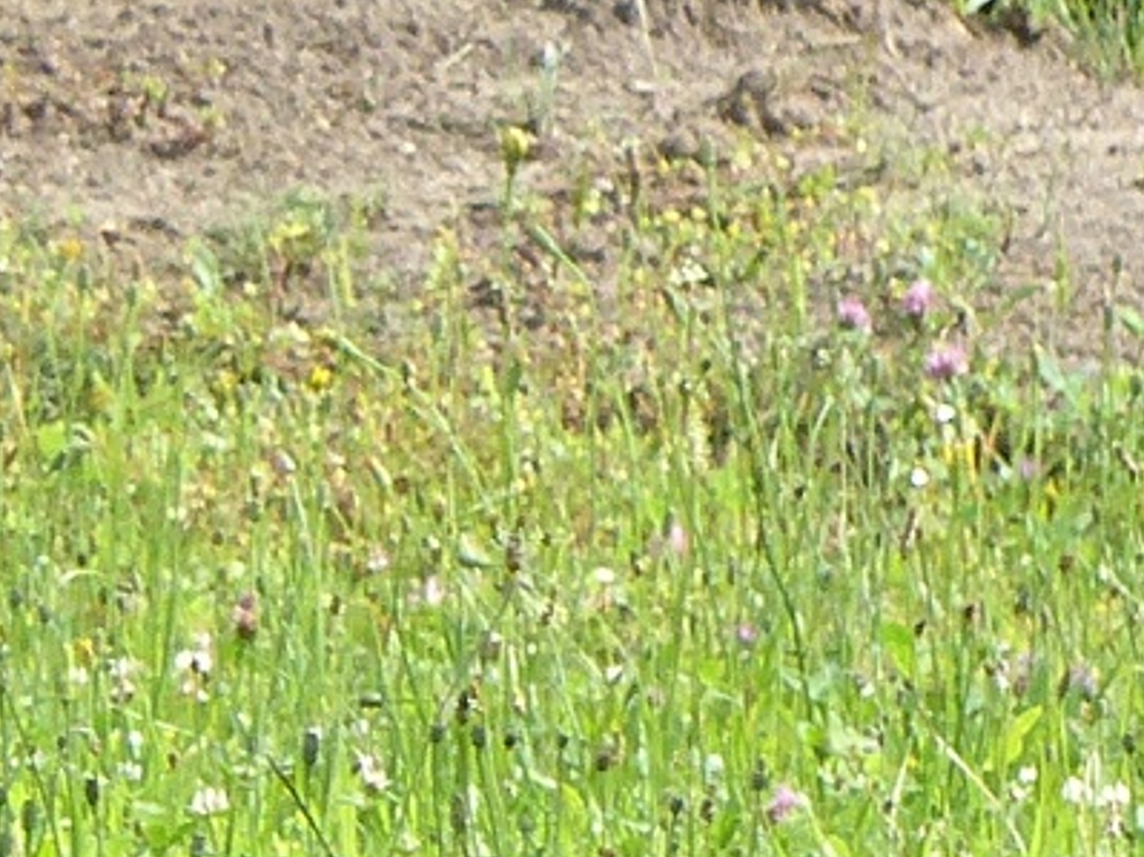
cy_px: 83
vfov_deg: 1.0
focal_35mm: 1552
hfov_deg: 1.3
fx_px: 51276
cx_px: -2173
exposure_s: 1/200
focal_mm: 46.5
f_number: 4
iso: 100
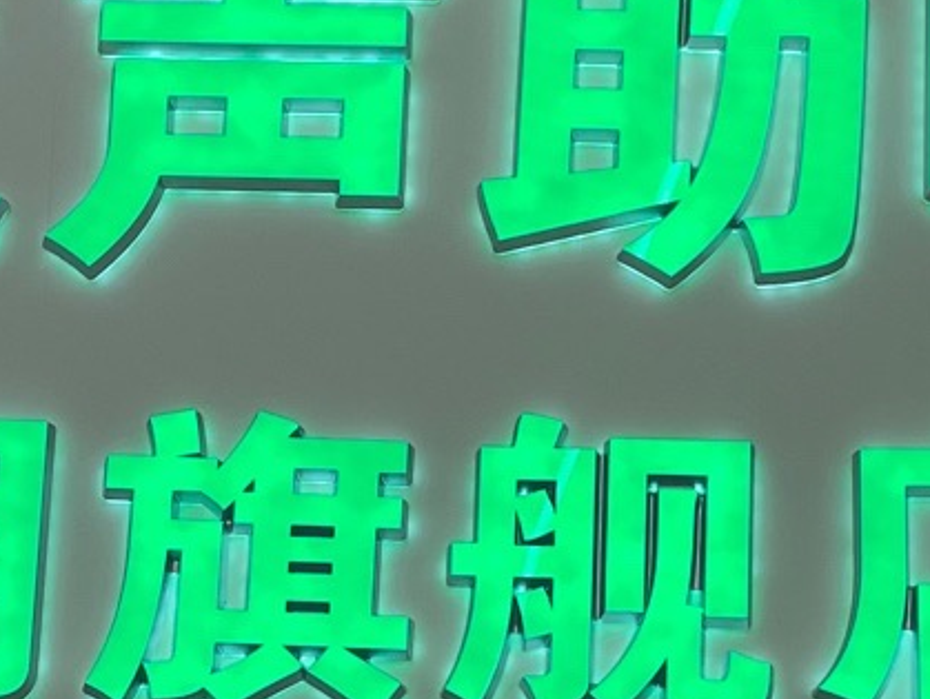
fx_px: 3334
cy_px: 746
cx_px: 286
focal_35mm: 124
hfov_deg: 15.8
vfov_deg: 11.8
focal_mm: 4.2
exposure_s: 1/155
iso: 32
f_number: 1.6
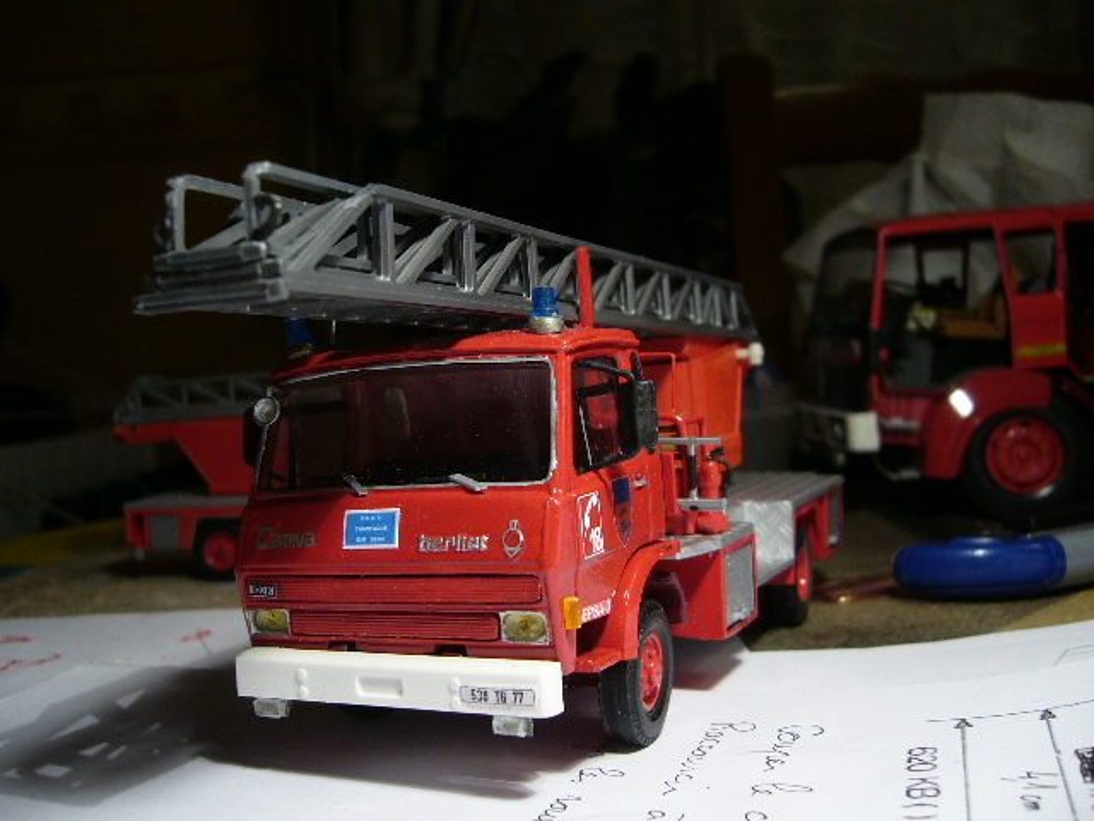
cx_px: 547
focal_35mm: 35
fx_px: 1106
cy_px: 410
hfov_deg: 52.6
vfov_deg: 40.7
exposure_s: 1/25
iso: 100
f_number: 2.8
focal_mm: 5.8
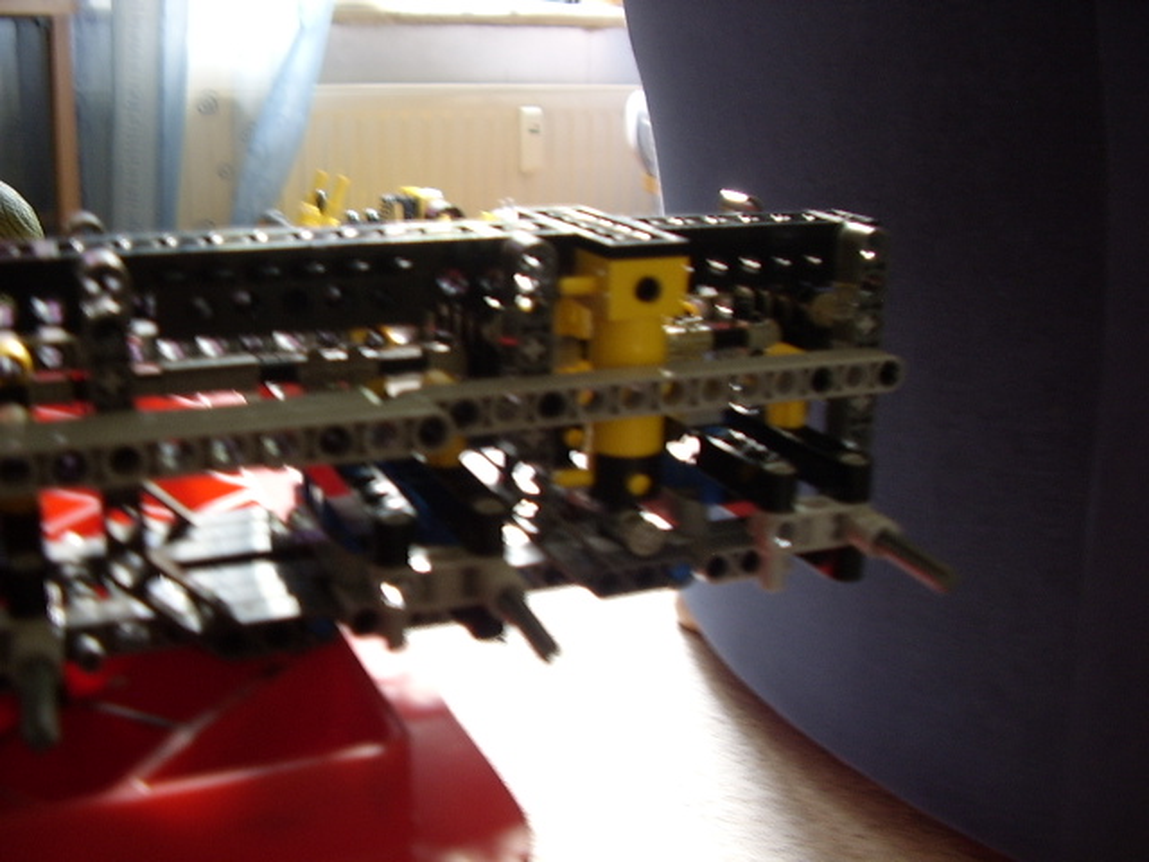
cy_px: 431
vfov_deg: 46.8
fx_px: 996
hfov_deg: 60.0
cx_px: 574
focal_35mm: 30
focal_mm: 5.8
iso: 100
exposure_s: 1/3
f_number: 2.9
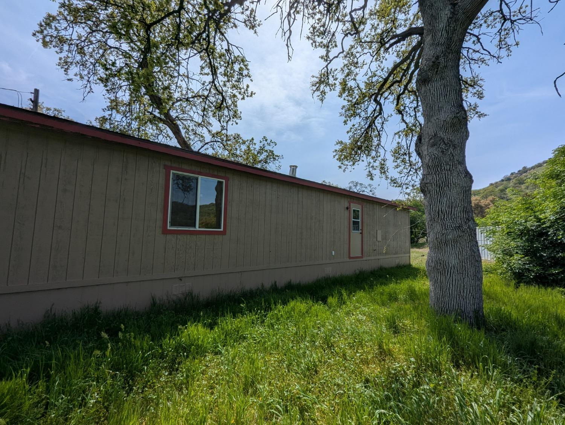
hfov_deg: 106.1
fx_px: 212
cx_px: 282
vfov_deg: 90.0
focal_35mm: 13
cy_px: 212
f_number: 2.2
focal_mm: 1.95
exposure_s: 1/4630
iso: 42
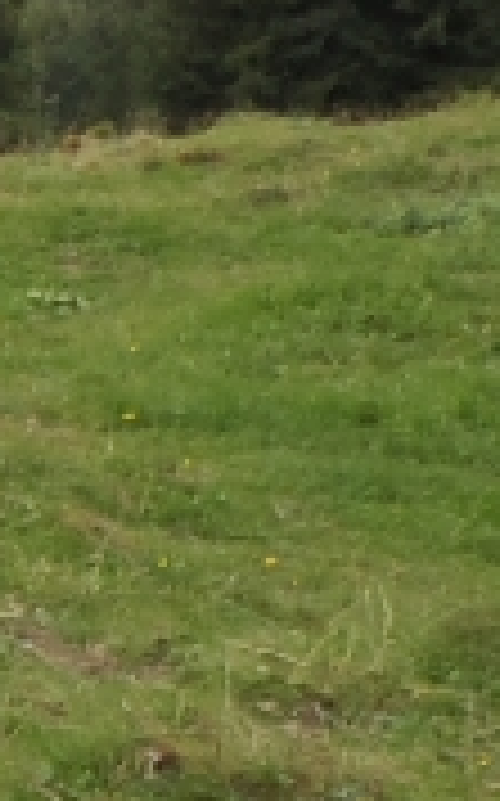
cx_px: -1509
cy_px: -216
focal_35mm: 179
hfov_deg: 6.1
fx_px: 3909
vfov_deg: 11.4
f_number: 4.5
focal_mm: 5
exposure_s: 1/160
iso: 80
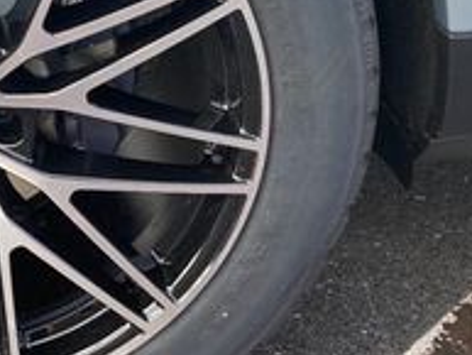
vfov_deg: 15.6
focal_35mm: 93
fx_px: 1269
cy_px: 7
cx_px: -64
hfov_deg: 20.0
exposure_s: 1/144
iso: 20
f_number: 1.8
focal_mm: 3.99
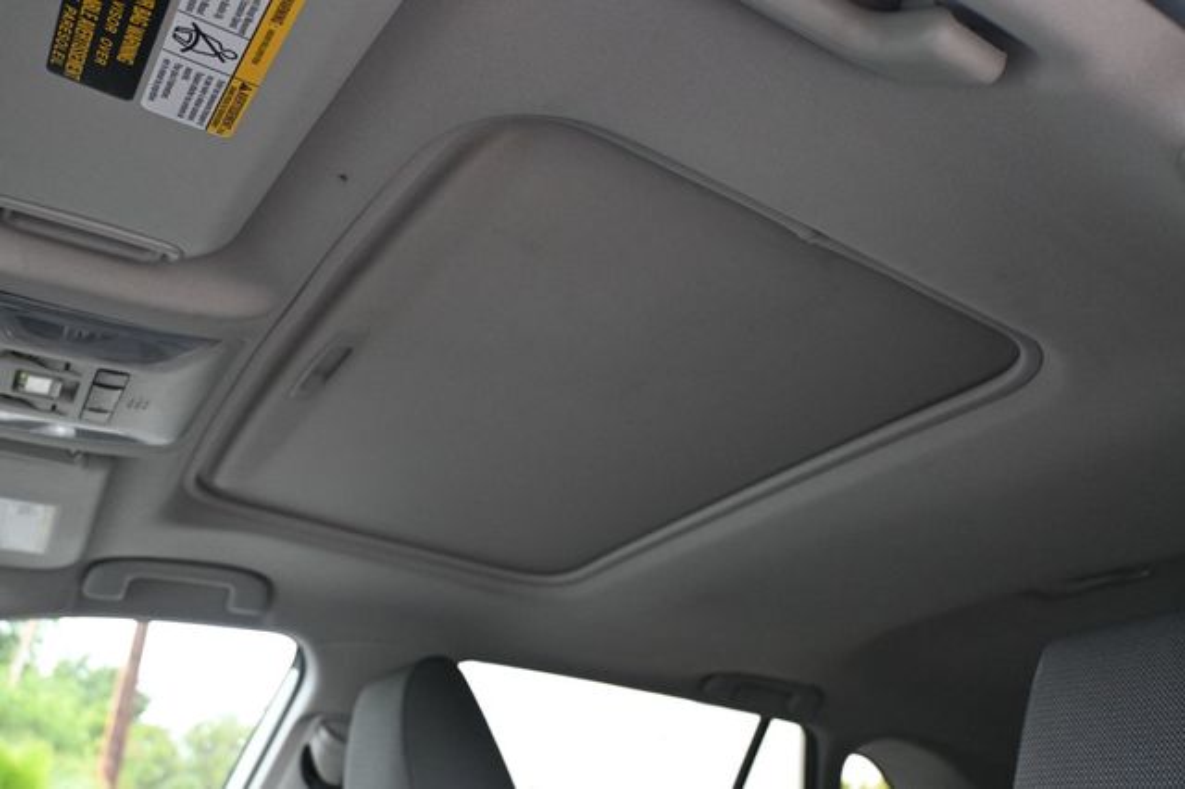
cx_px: 592
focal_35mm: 32
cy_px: 394
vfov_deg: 41.7
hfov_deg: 59.5
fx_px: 1036
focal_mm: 21
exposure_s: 1/125
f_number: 4
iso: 2200
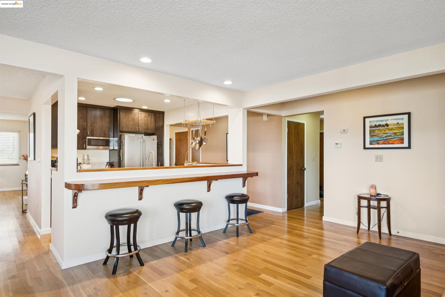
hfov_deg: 84.0
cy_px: 148
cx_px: 222
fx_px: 247
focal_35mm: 20
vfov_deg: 61.9
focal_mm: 20
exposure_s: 1/6
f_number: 9
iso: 400
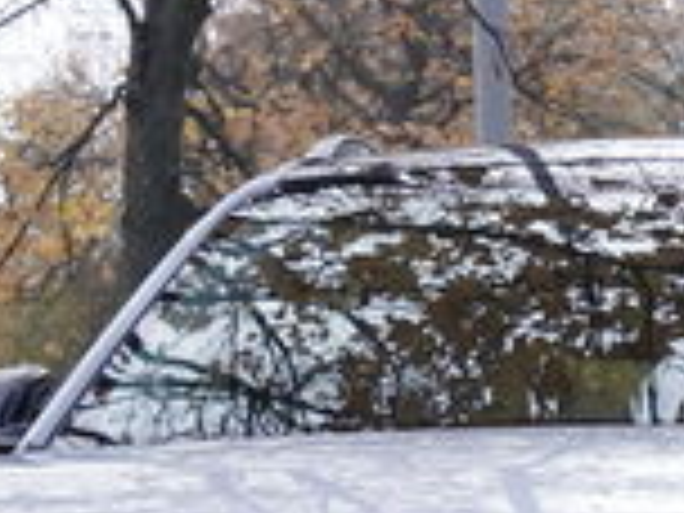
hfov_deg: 15.4
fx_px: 2490
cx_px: 680
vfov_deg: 11.2
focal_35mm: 126
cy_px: 824
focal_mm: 24
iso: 125
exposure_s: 1/125
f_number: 7.1
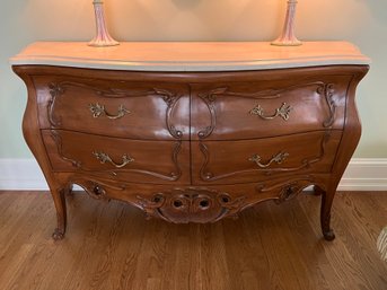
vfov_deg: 53.0
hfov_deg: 67.3
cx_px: 194
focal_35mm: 26
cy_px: 145
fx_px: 291
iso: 500
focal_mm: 5.7
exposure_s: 1/40
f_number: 1.5
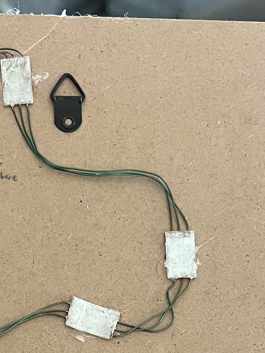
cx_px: 67
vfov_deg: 21.2
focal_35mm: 82
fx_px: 837
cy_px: 480
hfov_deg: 17.9
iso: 250
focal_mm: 5.7
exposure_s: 1/60
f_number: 1.5
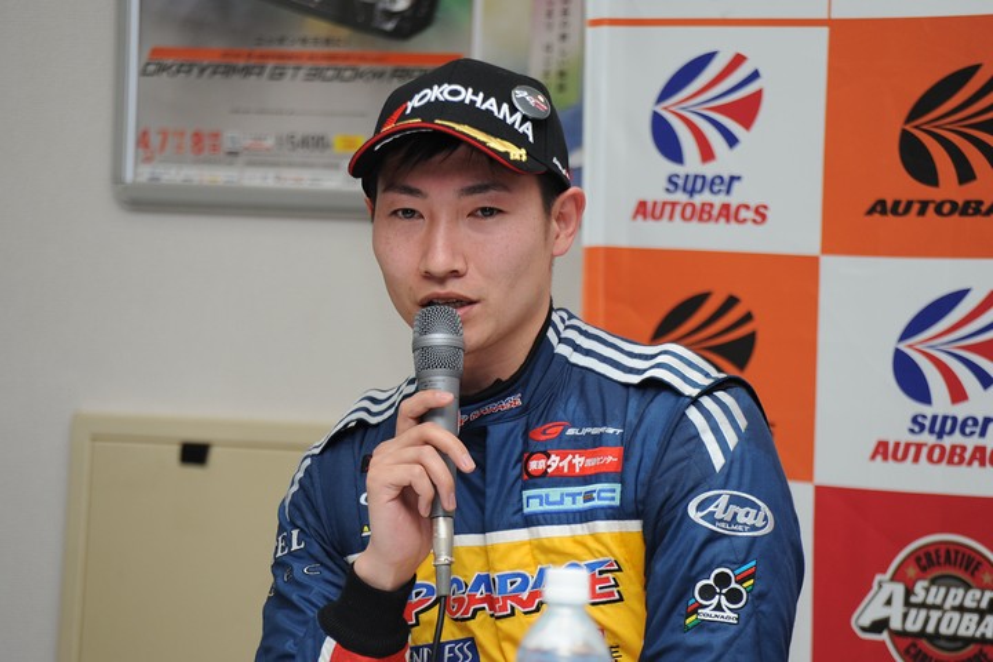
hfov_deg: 10.3
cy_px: 331
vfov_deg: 6.9
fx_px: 5516
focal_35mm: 200
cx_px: 496
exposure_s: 1/180
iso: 800
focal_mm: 200
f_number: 5.6
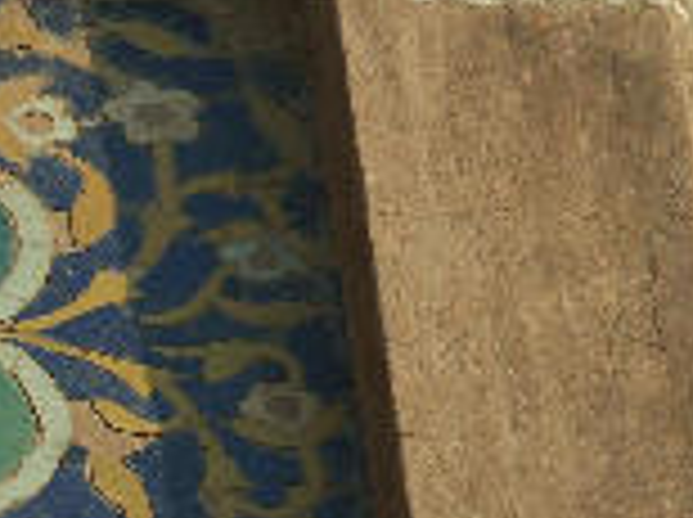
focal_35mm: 624
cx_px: -475
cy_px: 446
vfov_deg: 2.4
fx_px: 12473
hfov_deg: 3.2
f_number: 5.6
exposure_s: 1/500
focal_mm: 45.5
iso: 100
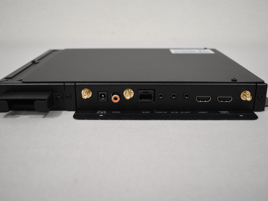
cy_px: 100
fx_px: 302
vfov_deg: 36.8
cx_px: 133
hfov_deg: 47.9
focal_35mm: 39
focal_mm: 24
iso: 800
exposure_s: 1/200
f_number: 3.8
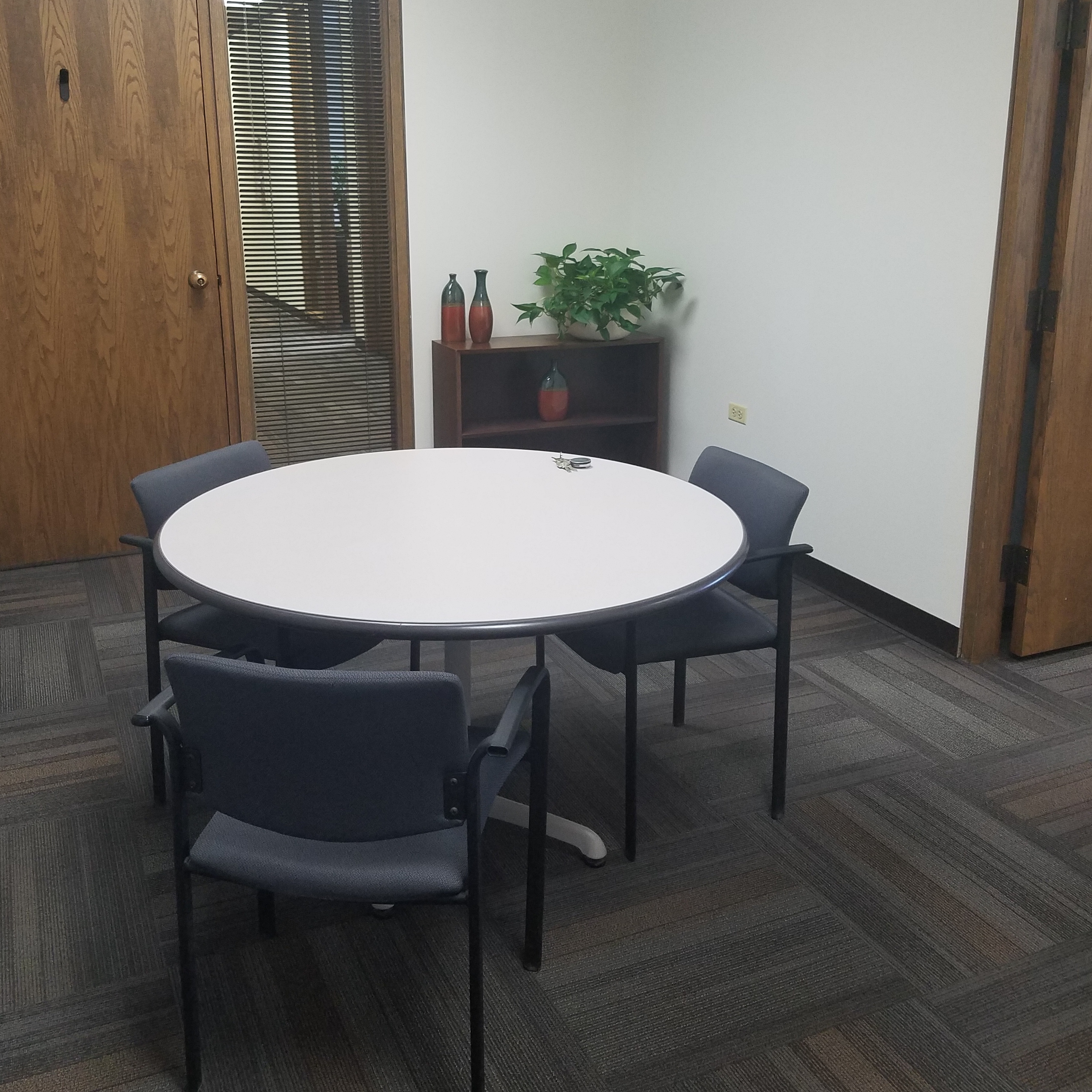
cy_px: 433
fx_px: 1106
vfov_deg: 52.2
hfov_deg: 52.5
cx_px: 541
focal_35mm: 31
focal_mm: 4.2
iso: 160
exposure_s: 1/40
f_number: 1.7
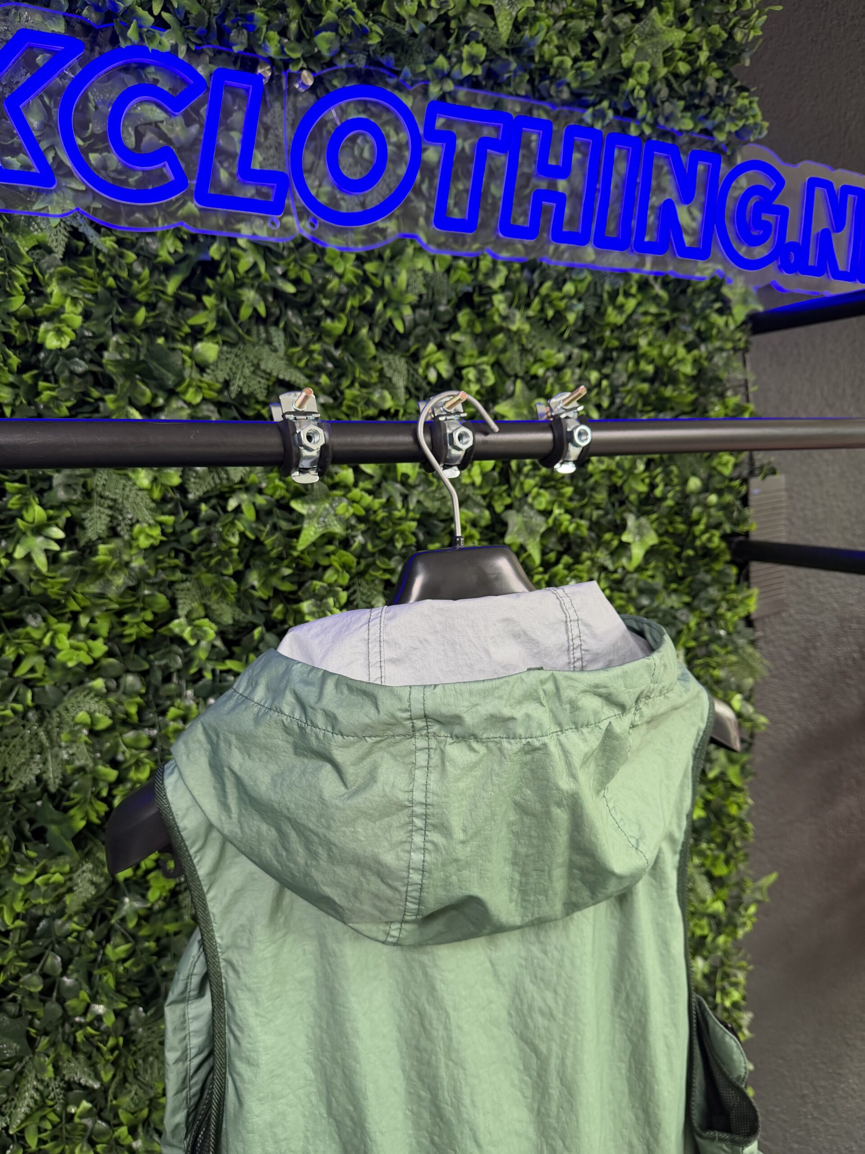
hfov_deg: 56.8
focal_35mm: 24
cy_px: 577
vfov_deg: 71.6
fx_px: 800
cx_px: 432
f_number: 1.78
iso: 160
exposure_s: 1/63
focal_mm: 6.76
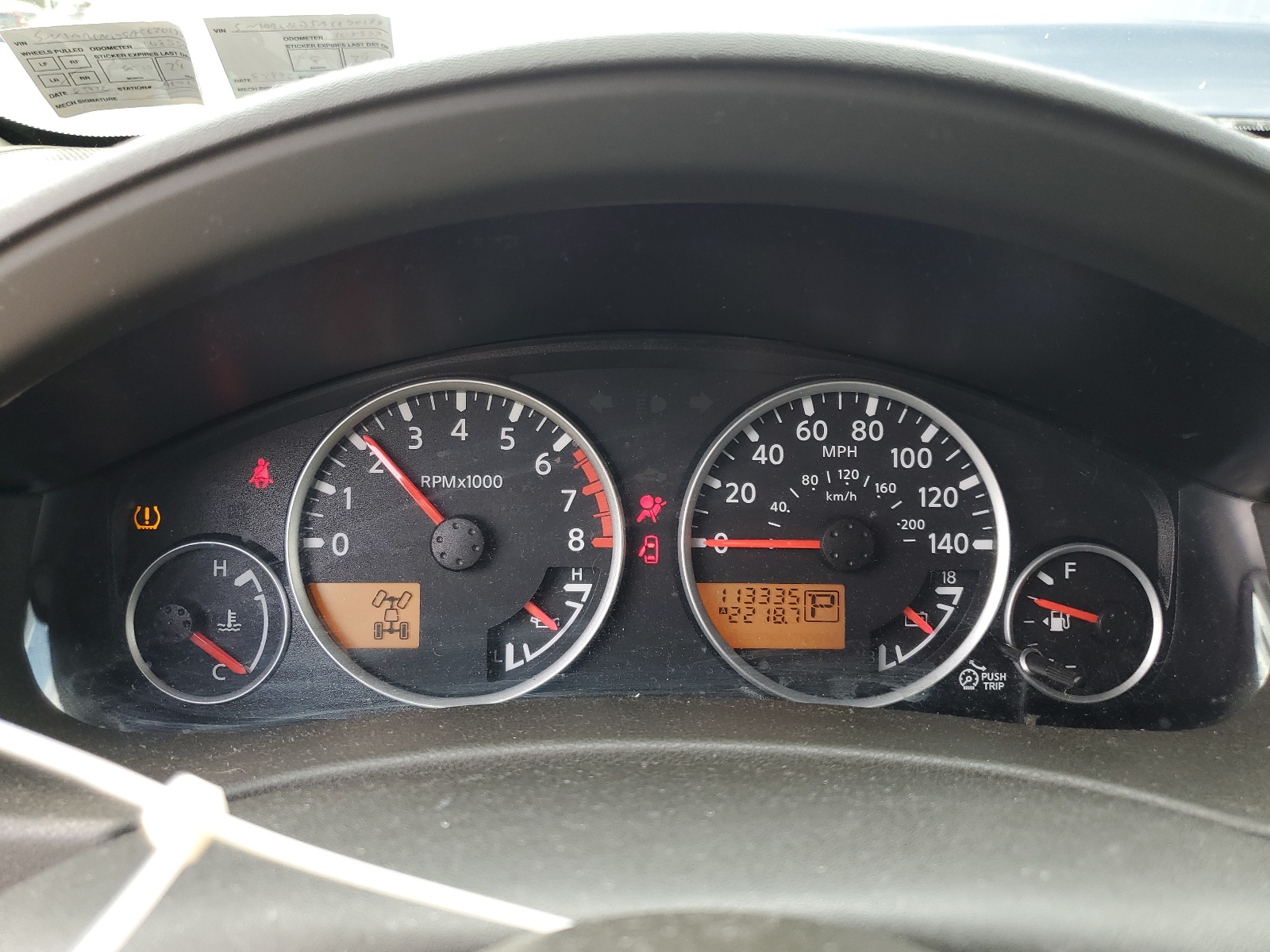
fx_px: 954
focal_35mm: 26
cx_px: 635
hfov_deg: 67.3
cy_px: 476
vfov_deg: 53.1
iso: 50
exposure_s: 1/149
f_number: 1.5
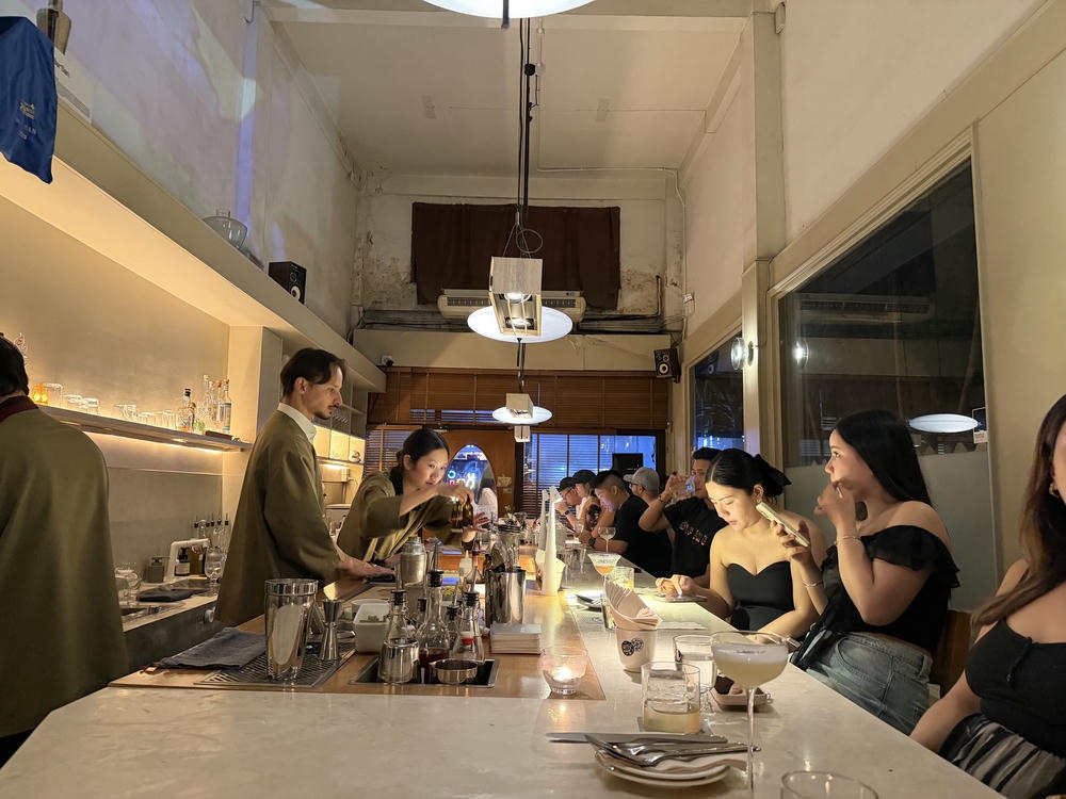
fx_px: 739
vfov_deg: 56.8
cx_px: 533
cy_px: 400
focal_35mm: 24
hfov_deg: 71.6
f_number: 1.78
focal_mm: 6.76
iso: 800
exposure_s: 1/25
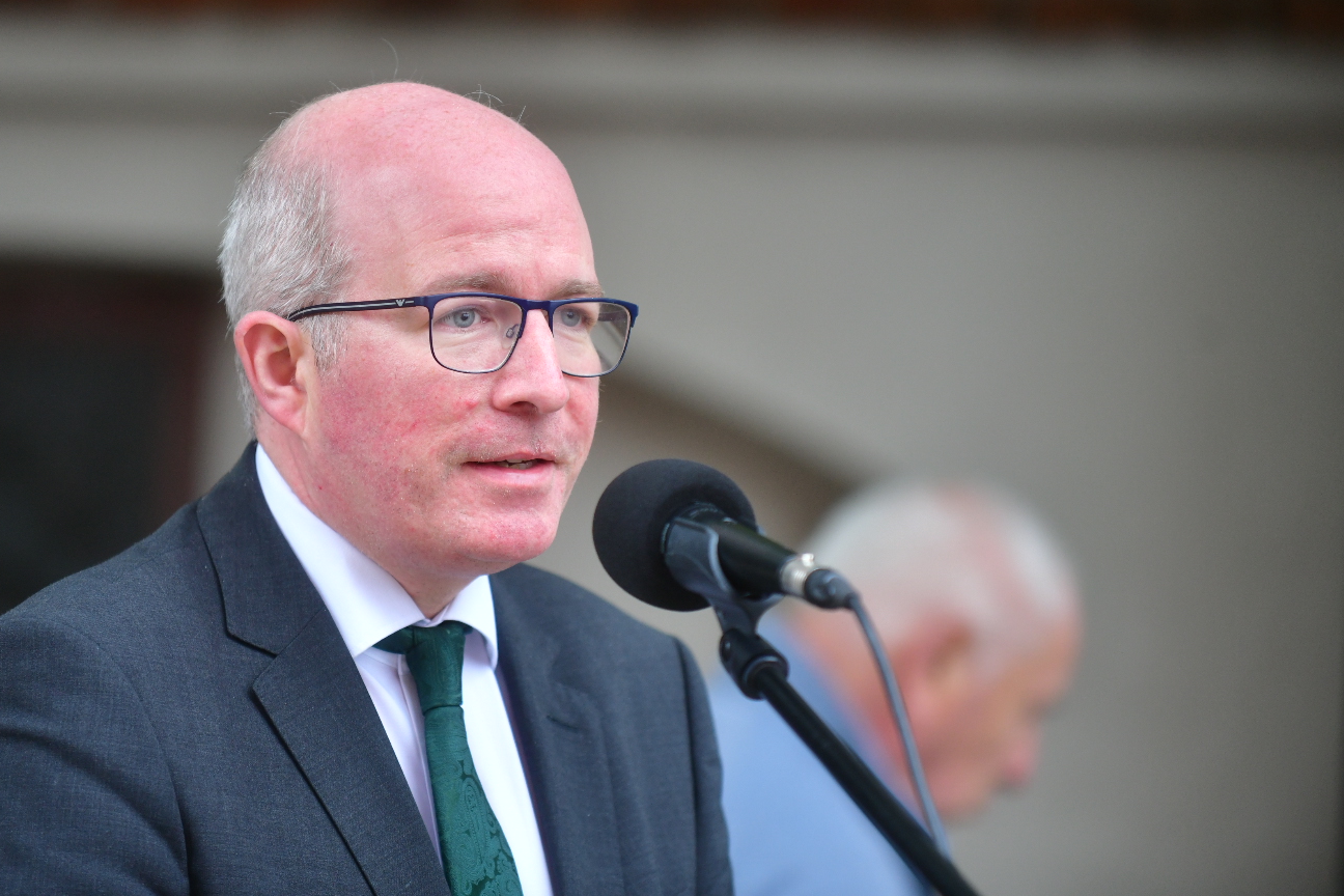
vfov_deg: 5.5
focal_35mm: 250
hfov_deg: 8.2
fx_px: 9333
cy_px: 370
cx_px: 526
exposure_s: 1/125
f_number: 2.8
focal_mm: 200
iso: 560
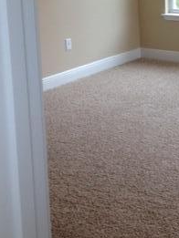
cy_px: 13
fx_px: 558
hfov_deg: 17.7
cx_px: 188
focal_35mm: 81
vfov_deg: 23.3
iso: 80
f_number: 2.4
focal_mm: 4.12
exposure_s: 1/120
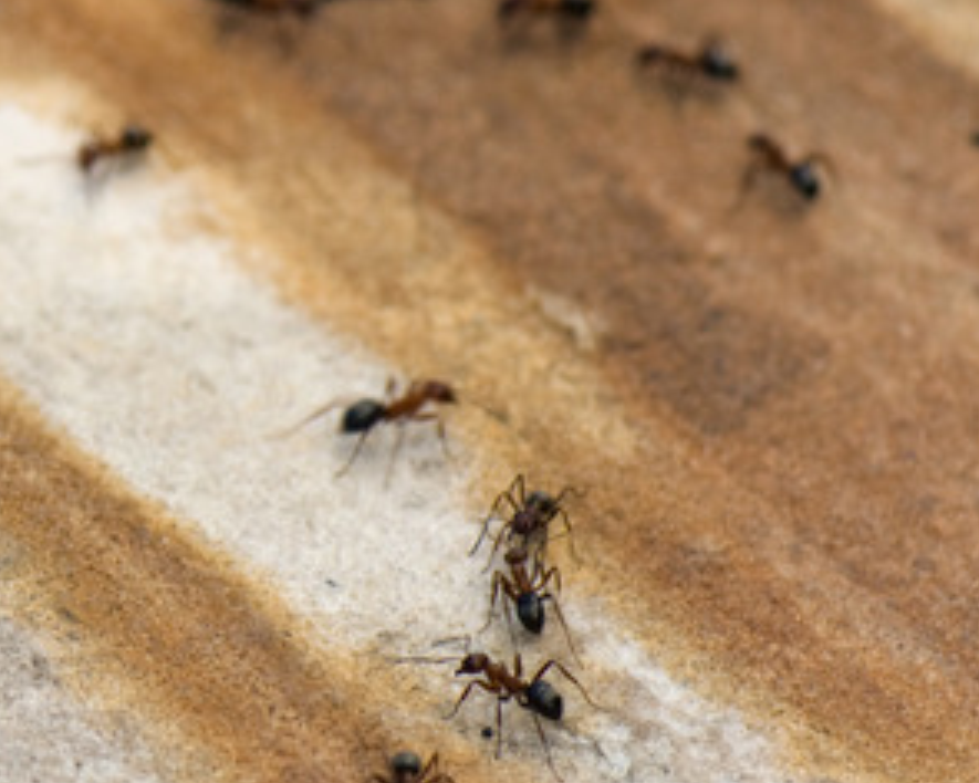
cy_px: 614
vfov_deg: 4.0
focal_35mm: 391
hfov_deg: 4.9
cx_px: -73
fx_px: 11336
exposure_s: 1/125
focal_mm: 105
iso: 160
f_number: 6.3
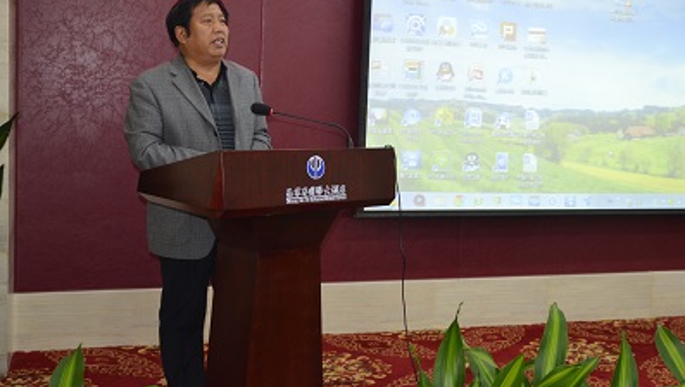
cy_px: 146
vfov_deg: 24.6
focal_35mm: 49
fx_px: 884
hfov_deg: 42.1
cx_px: 412
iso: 720
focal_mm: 25
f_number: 3.8
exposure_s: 1/60
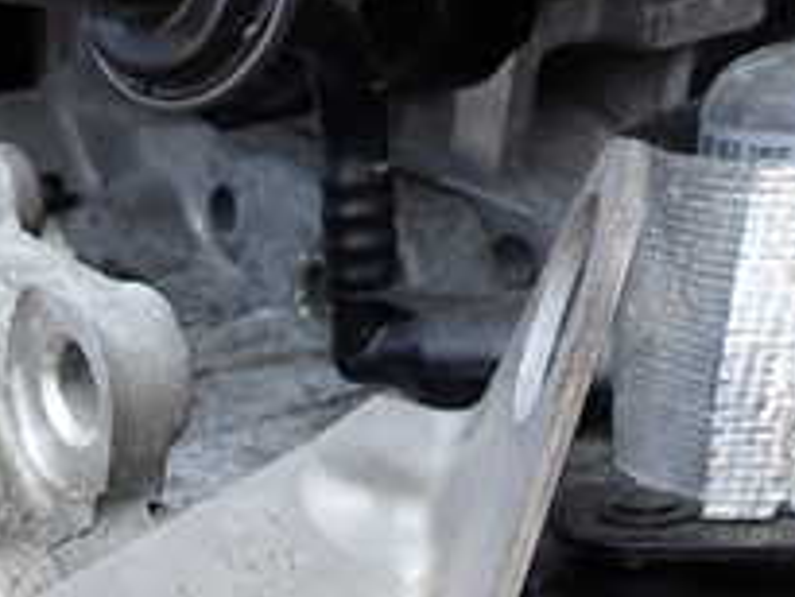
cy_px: 791
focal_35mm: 73
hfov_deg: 24.2
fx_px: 1678
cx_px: -155
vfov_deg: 18.7
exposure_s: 1/200
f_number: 2.8
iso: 100
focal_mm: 4.5
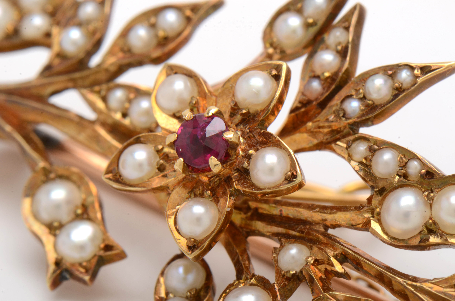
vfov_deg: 10.7
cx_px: 228
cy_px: 150
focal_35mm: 128
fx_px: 1608
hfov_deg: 16.1
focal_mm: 85
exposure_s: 1/125
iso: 160
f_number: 29
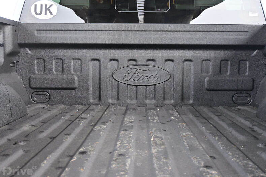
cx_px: 139
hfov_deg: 49.0
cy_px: 86
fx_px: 292
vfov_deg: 33.8
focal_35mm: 40
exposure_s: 1/40
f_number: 4.2
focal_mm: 25
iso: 500
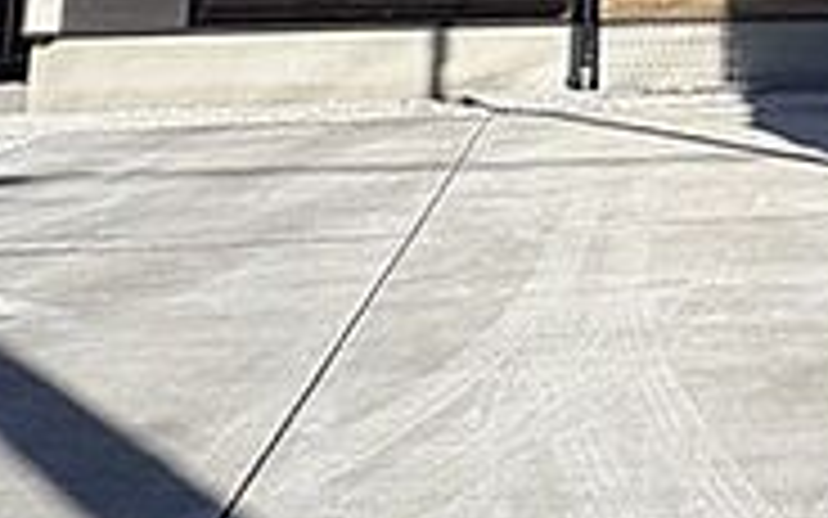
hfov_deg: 37.1
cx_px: 778
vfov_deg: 21.1
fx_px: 1128
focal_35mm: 50
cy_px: -295
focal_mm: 2.22
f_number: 2.2
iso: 40
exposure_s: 1/1126
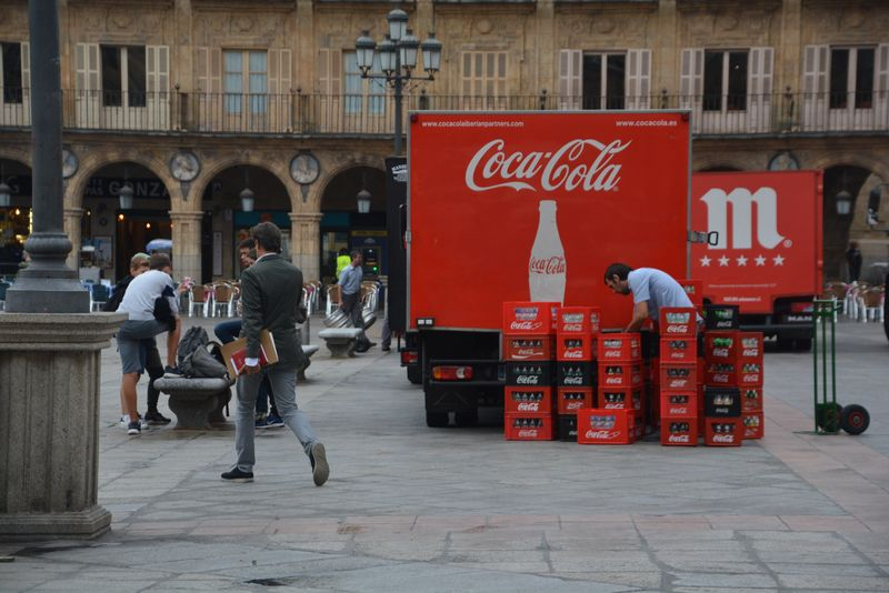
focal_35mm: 105
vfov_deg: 13.1
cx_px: 444
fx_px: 2594
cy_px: 296
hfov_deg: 19.4
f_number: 5
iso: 560
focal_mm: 70
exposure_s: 1/250
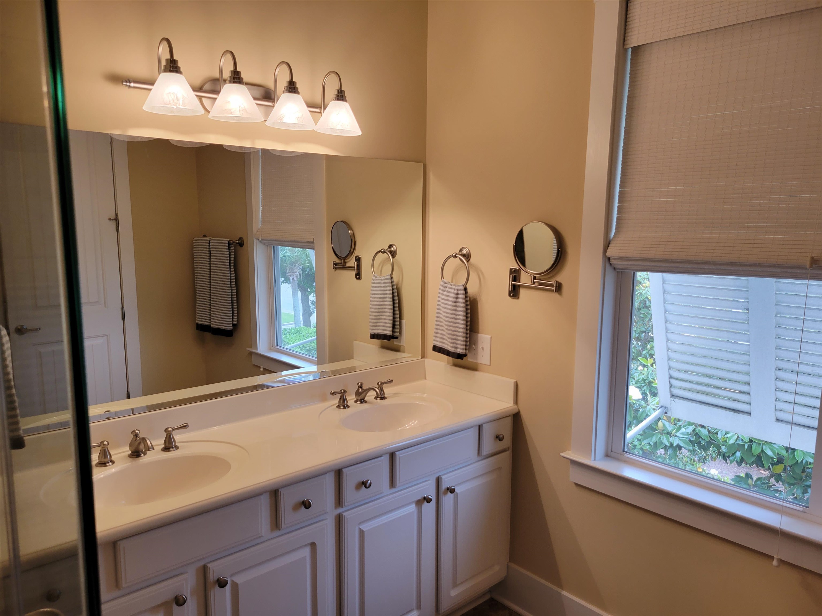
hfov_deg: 67.3
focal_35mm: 26
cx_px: 411
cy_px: 308
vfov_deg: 53.1
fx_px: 617
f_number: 1.8
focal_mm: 5.4
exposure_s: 1/120
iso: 80
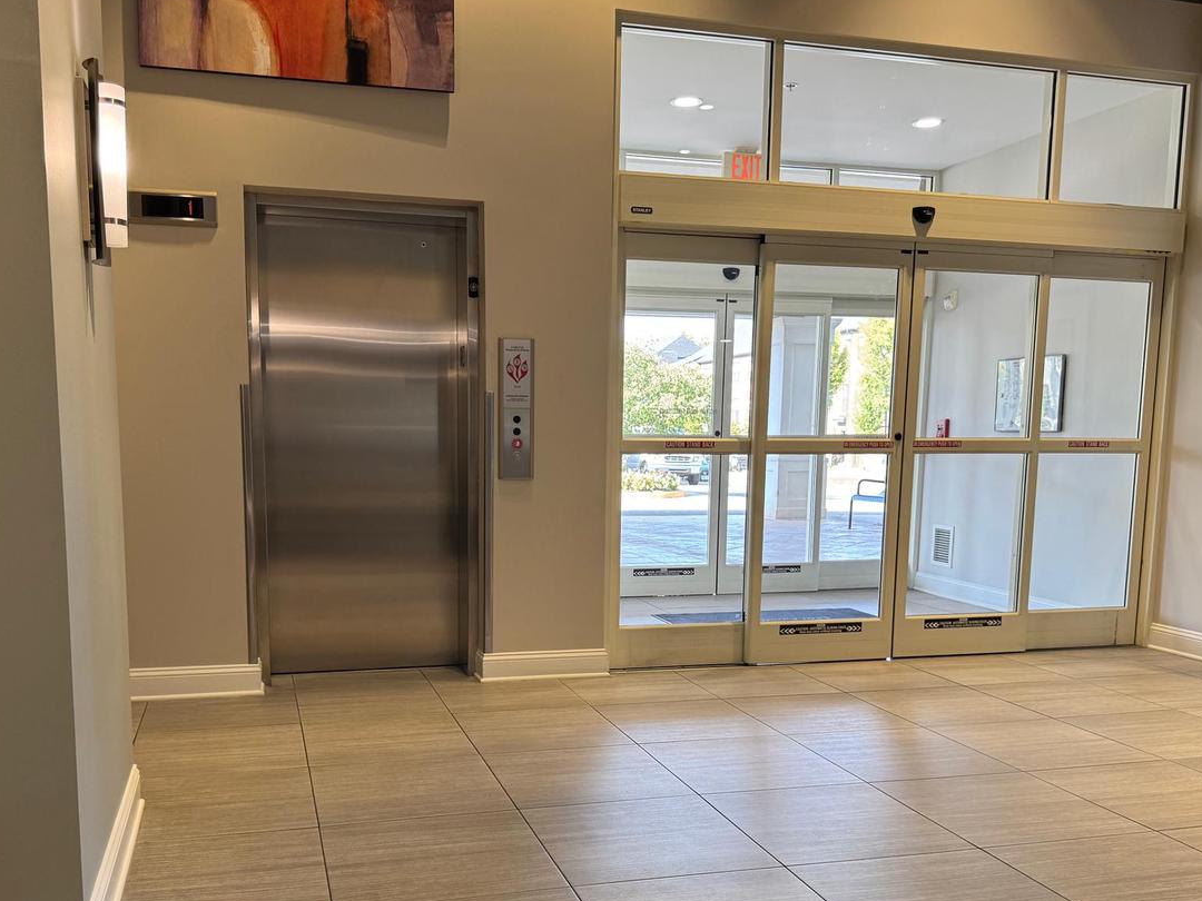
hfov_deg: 56.8
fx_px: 1111
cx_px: 556
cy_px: 573
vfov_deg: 43.7
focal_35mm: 32
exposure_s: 1/120
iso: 125
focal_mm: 6.76
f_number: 1.78
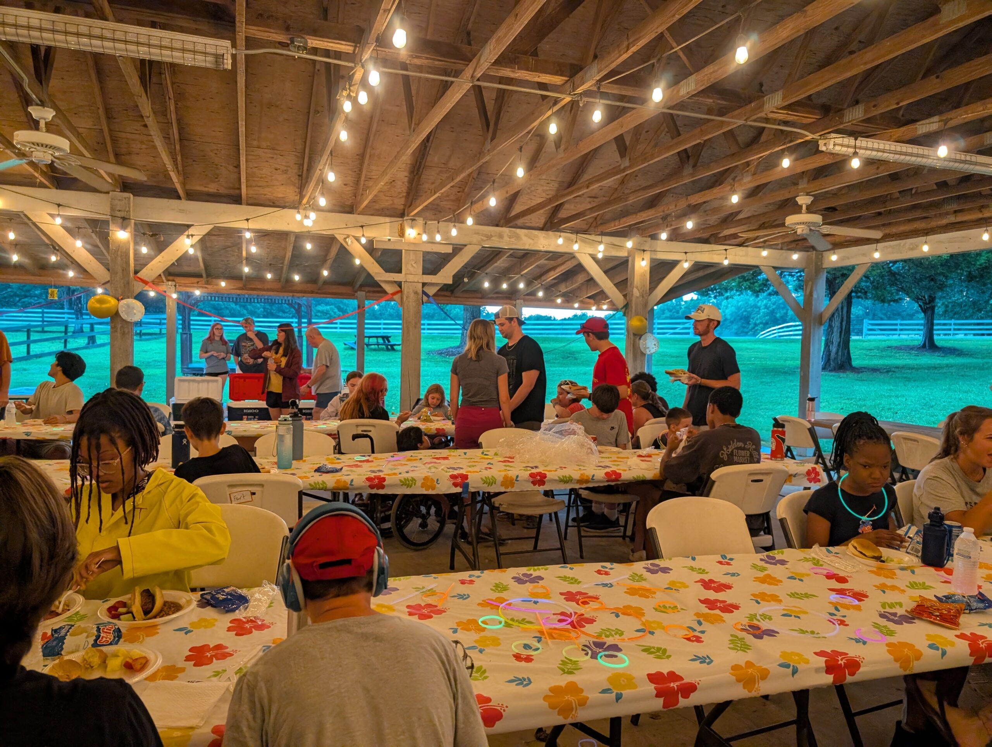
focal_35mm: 24
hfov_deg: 71.5
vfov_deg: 56.9
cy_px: 374
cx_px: 496
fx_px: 689
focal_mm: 6.9
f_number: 1.68
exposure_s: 1/120
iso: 688
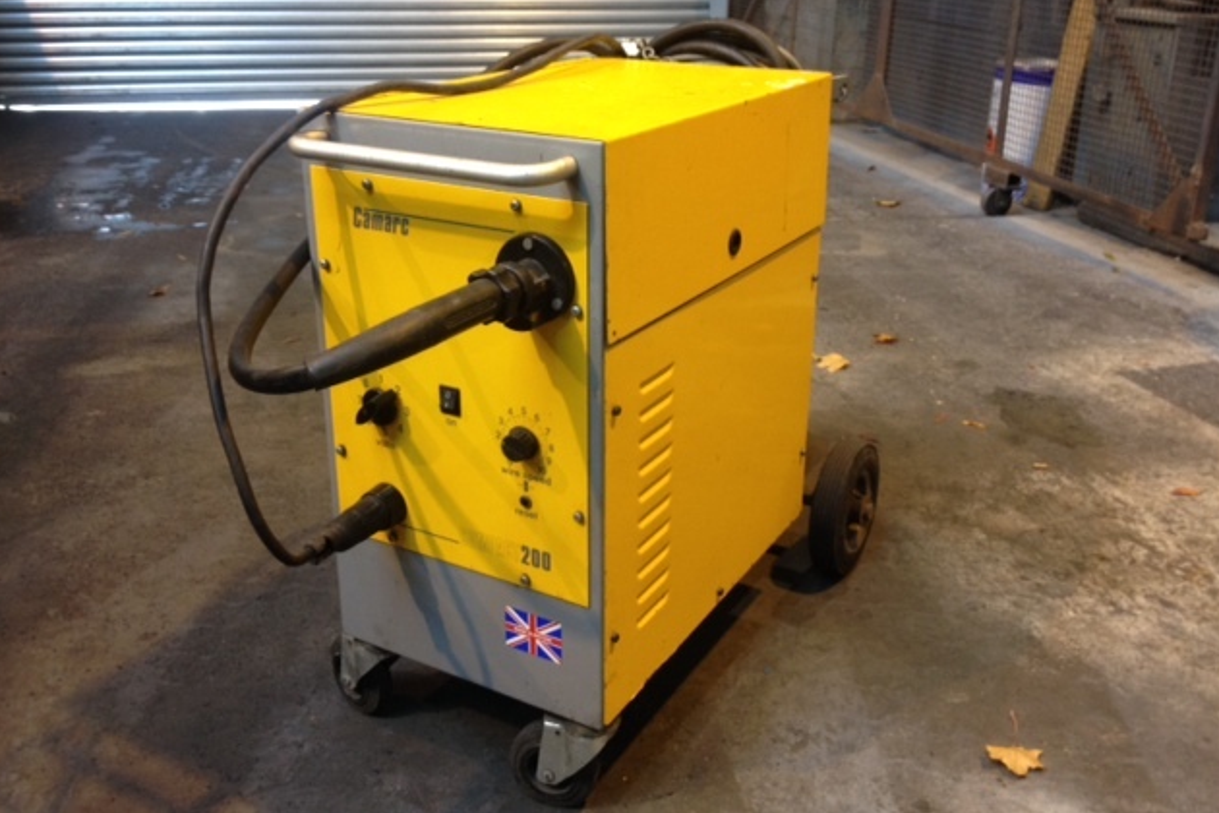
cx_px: 610
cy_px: 364
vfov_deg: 35.9
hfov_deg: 51.9
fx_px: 1253
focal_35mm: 37
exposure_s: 1/20
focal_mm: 4.28
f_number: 2.4
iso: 100
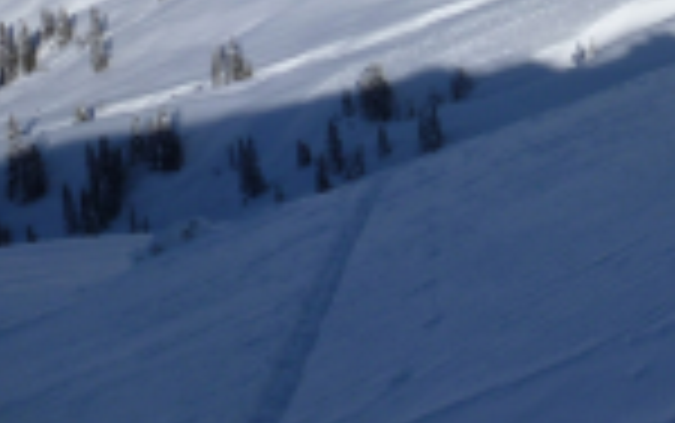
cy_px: -63
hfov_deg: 30.1
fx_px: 1123
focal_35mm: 61
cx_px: 738
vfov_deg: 20.2
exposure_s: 1/800
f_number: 6.3
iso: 100
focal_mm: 4.3
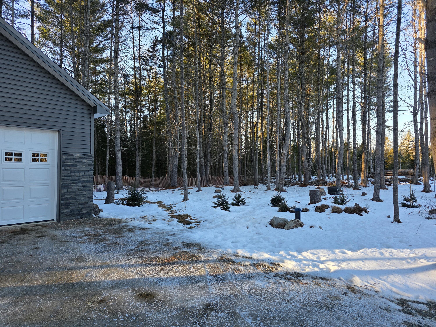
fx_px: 290
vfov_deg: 58.9
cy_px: 164
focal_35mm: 23
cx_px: 218
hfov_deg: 73.9
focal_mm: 6.3
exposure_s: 1/359
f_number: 1.7
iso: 40
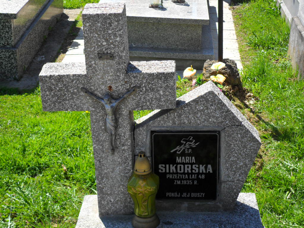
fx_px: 650
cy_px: 114
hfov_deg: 26.3
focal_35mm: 74
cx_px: 152
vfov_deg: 19.9
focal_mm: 13.2
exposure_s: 1/500
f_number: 3.9
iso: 100
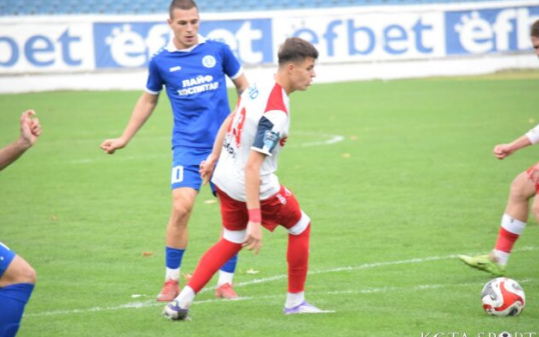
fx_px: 4510
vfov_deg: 4.3
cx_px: 269
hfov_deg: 6.8
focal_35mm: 307
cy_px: 171
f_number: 5
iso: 3200
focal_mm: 200
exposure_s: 1/800
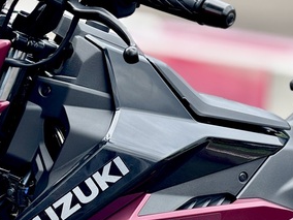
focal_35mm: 119
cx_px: 90
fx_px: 1007
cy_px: 70
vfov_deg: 12.4
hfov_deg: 16.5
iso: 32
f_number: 1.6
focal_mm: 5.96
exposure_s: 1/471
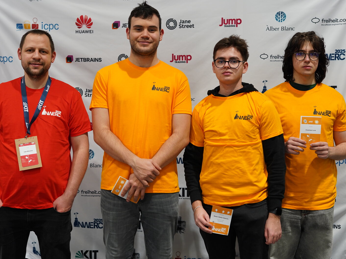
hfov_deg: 34.9
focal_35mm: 55
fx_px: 550
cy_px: 128
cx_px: 167
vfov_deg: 26.6
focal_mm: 50
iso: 640
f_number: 2.8
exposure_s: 1/50
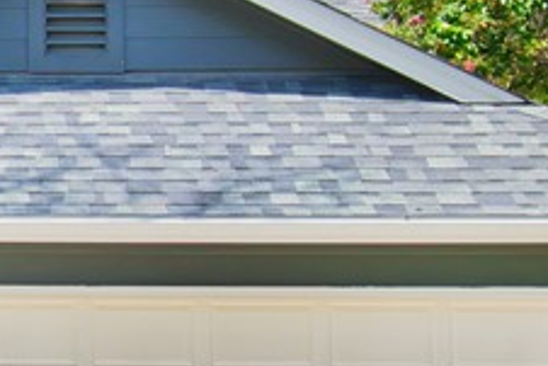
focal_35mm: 144
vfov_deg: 9.5
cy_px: 143
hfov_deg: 13.6
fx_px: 2193
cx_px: -223
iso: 125
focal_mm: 20
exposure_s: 1/640
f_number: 6.3
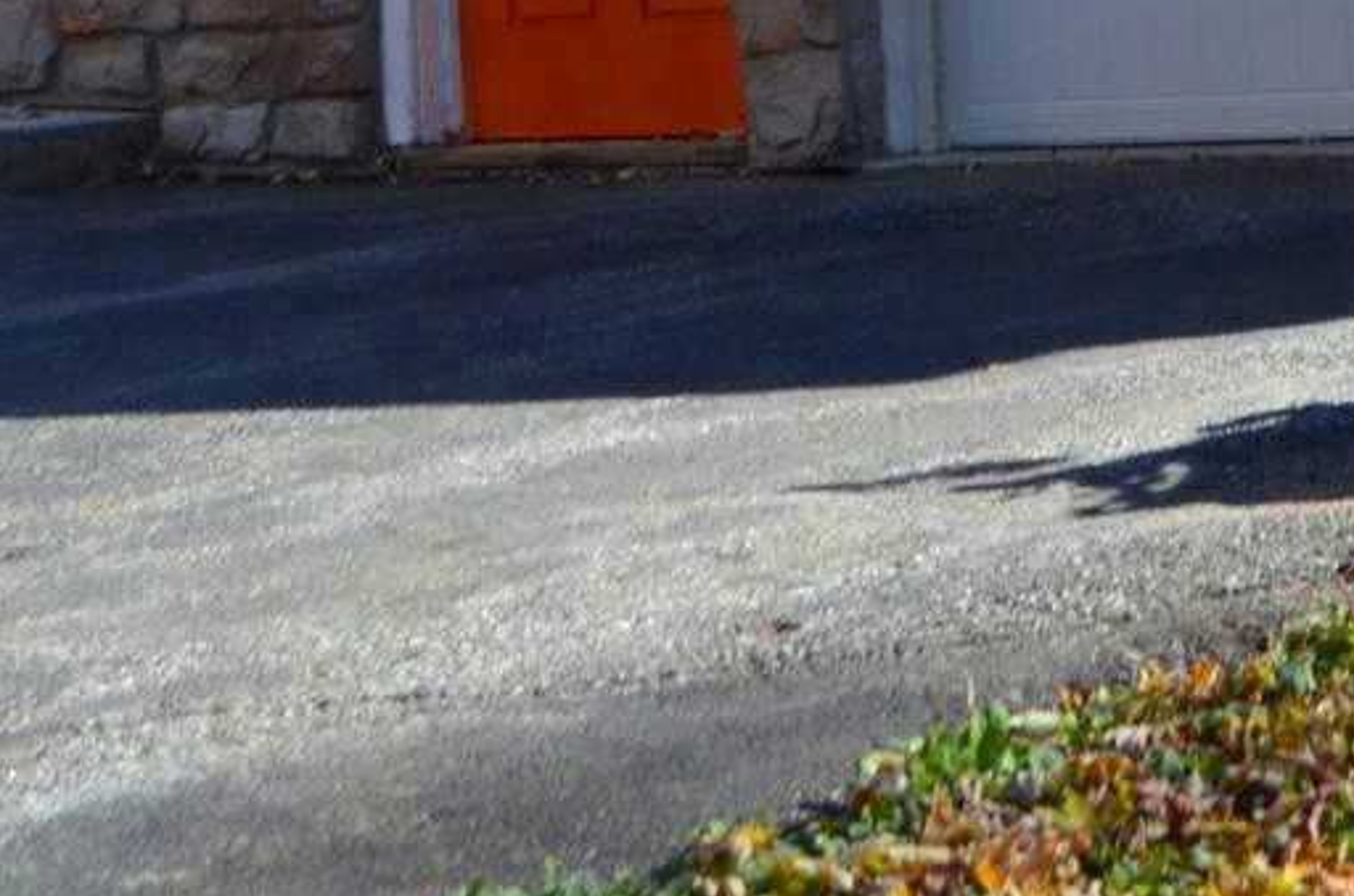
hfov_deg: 14.7
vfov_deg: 9.8
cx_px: 1899
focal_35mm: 132
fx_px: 4954
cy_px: -769
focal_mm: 22
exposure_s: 1/125
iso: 200
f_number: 5.6
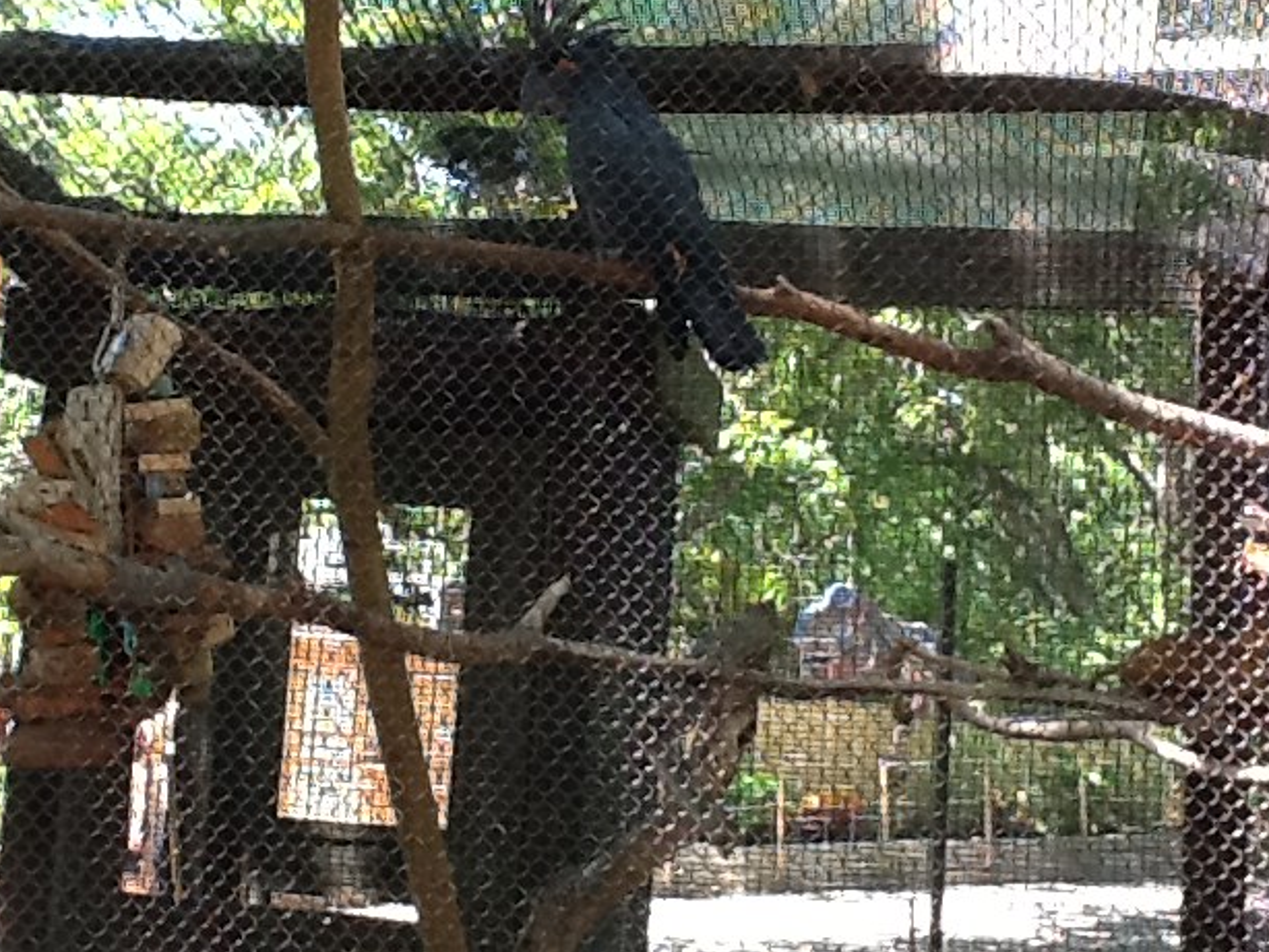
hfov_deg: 38.1
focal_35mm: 50
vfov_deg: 29.1
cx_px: 548
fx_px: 1834
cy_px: 440
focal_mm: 2.03
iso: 125
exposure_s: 1/120
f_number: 2.4
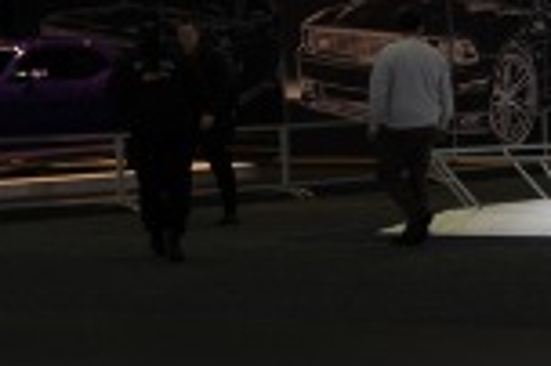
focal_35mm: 213
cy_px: 634
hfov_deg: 9.4
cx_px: 863
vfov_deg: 6.3
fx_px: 3257
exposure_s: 1/60
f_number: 7.1
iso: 400
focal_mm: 50
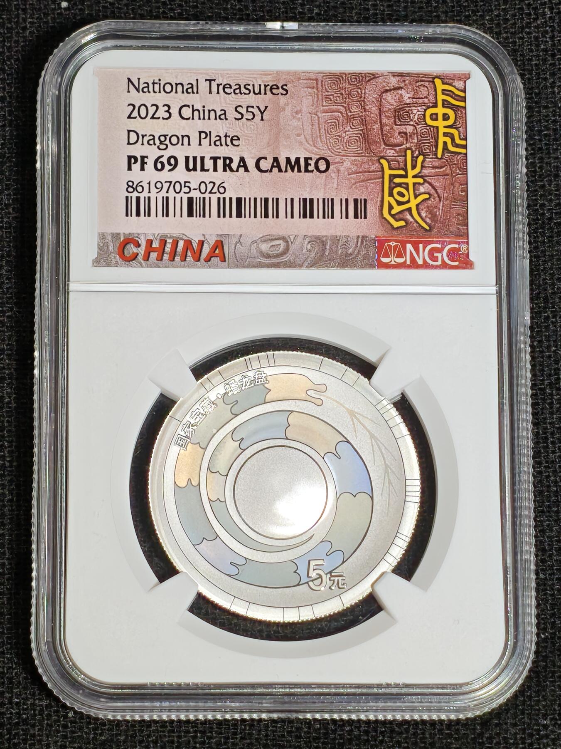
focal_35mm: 122
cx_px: 280
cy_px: 374
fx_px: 2636
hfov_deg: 12.1
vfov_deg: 16.1
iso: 50
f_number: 1.5
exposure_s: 1/689
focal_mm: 4.94
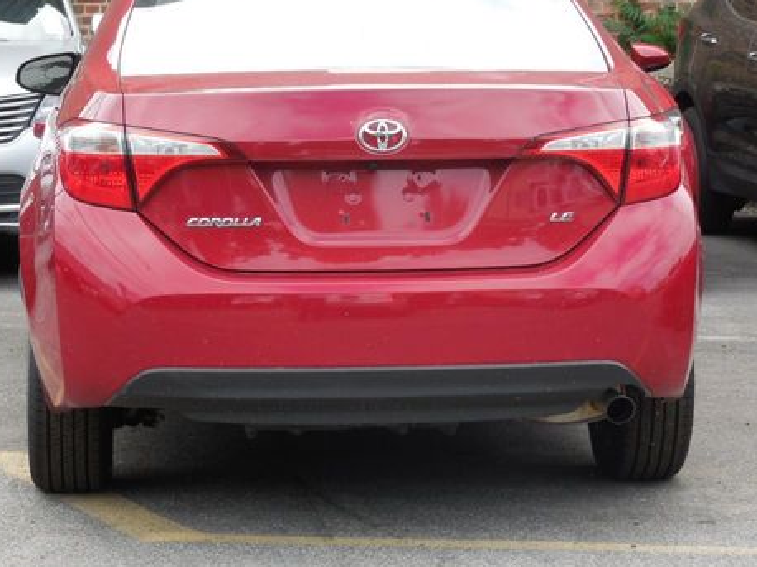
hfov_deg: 18.1
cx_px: 350
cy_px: 185
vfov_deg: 13.5
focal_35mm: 109
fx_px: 2382
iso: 125
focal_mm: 14.1
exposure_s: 1/160
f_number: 4.5
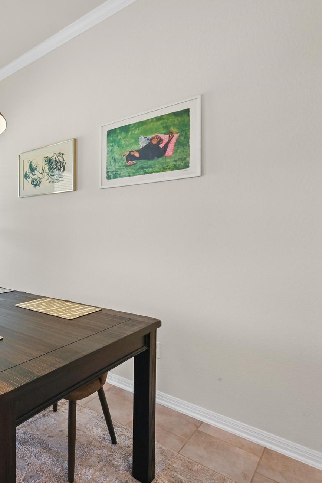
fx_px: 295
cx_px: 3
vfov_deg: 78.6
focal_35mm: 22
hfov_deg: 47.8
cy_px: 237
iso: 200
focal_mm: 14
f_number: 14
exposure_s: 1/3
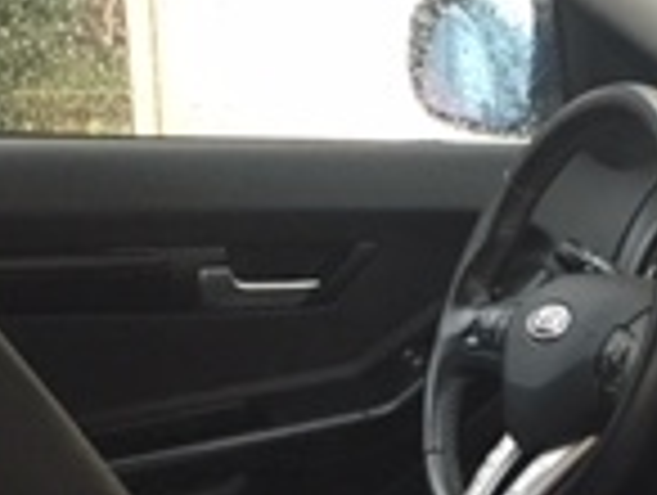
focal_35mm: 127
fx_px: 2414
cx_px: 634
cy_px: 788
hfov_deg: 15.3
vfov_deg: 11.2
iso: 200
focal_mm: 4.15
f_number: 2.2
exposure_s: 1/33
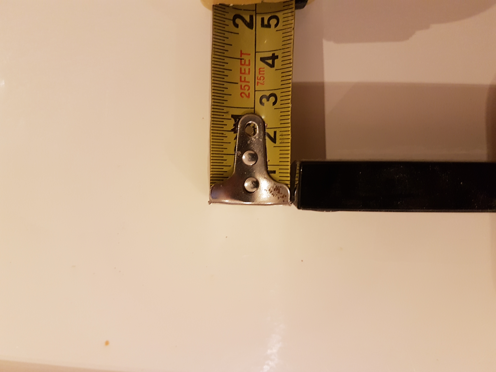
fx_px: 373
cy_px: 186
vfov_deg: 53.1
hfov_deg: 67.3
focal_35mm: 26
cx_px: 248
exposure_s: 1/14
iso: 250
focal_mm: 4.2
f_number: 1.7
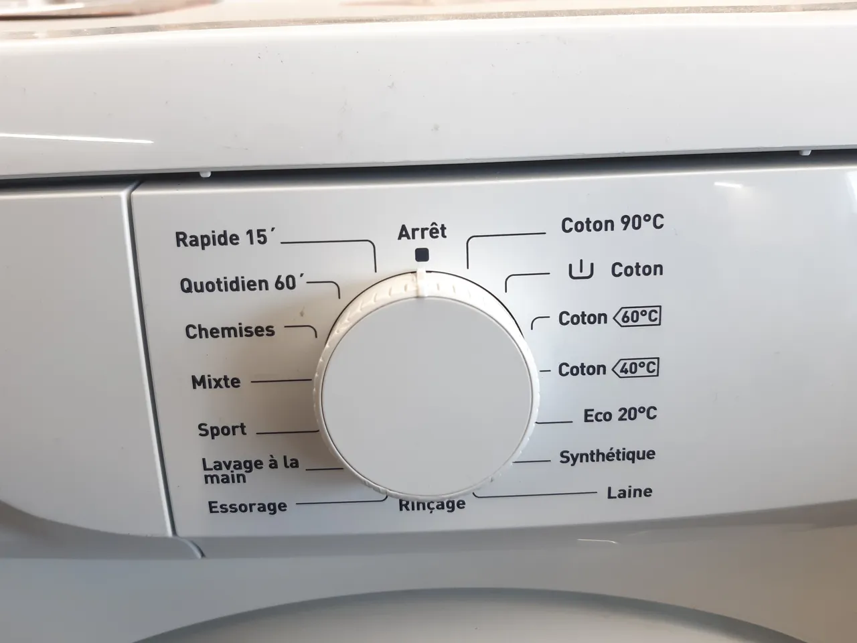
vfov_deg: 53.1
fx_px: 644
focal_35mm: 26
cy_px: 322
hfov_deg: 67.3
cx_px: 428
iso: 100
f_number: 1.7
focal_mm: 3.92
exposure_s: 1/50
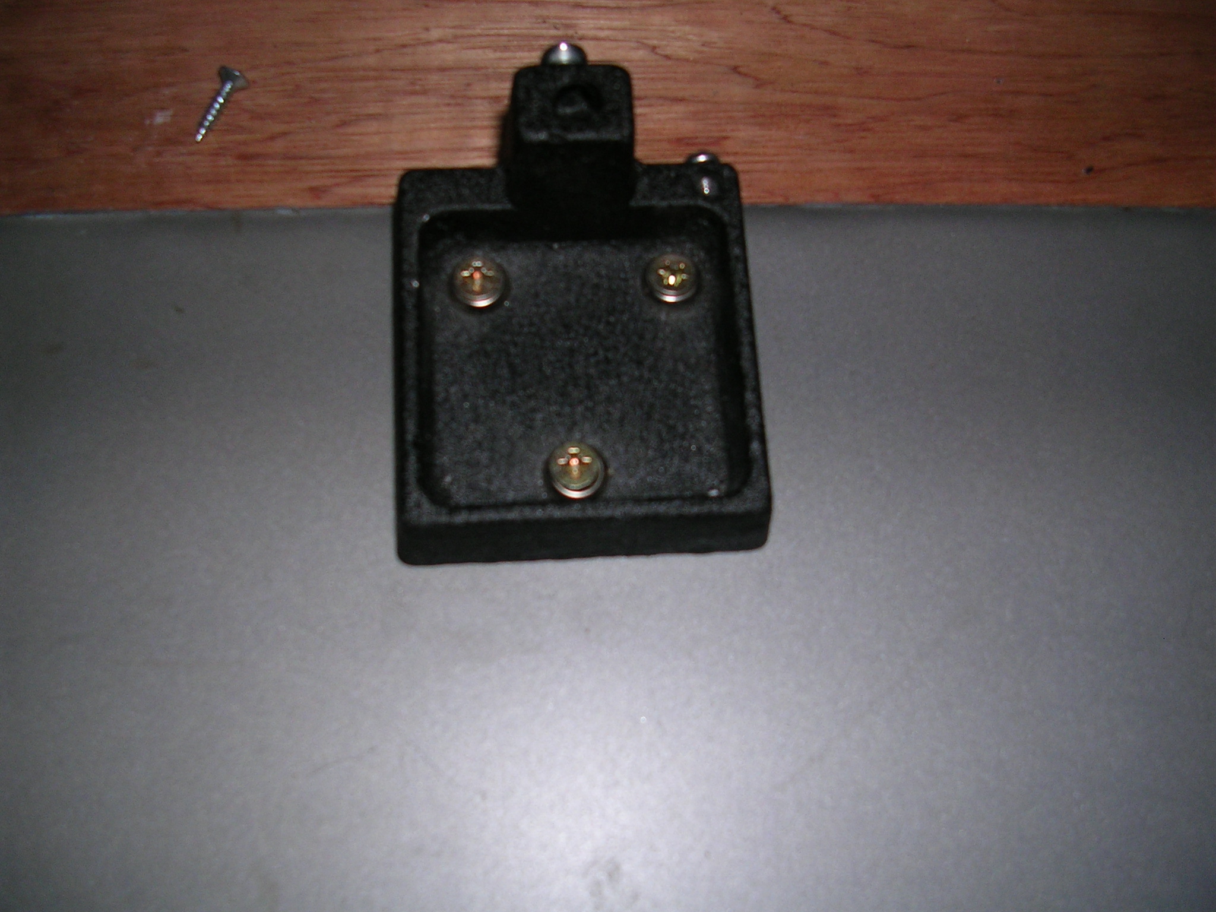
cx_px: 608
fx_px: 1335
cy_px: 456
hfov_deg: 49.0
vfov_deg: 37.7
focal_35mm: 38
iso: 50
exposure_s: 1/60.1
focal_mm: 5.8
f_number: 2.8
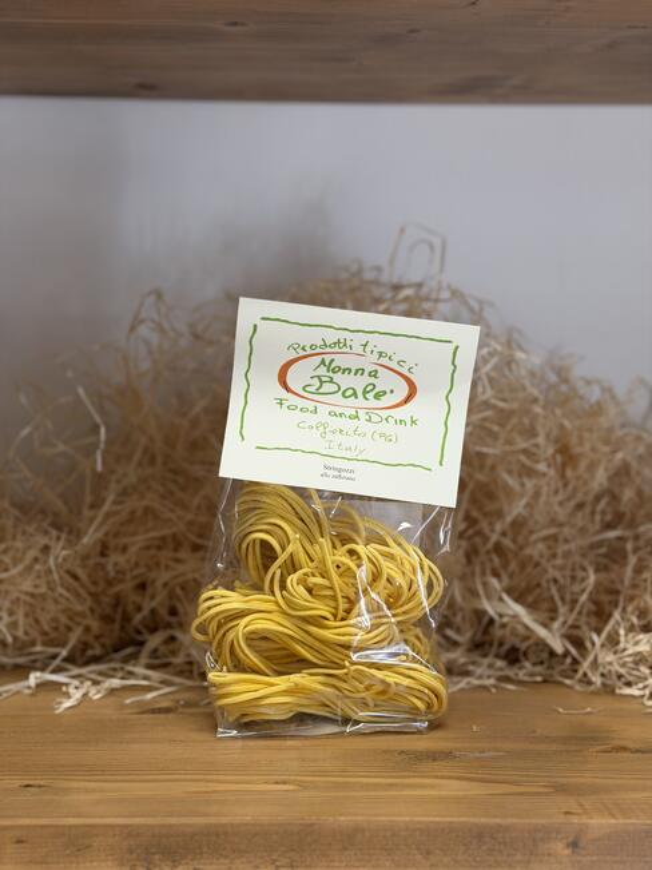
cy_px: 435
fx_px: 1206
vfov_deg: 39.7
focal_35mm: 48
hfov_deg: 30.3
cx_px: 326
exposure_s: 1/100
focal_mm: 6.76
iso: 50
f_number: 1.78
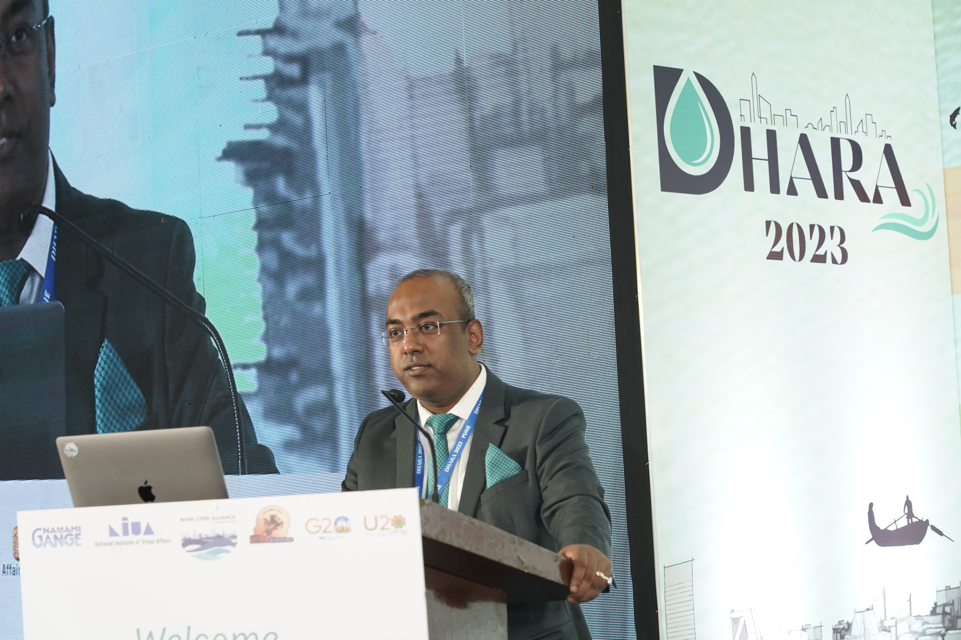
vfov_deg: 13.3
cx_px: 480
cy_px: 320
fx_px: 2749
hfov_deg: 19.8
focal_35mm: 103
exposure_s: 1/200
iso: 1600
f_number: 6.3
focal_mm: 103
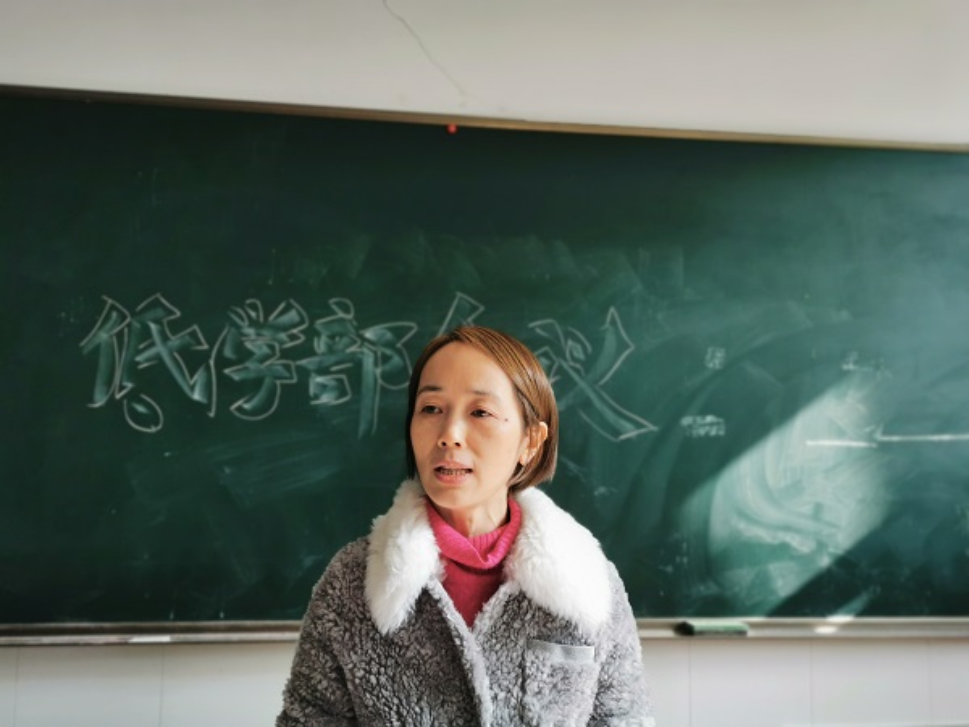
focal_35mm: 27
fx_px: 756
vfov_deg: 51.4
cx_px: 484
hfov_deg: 65.3
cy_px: 364
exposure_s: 1/128
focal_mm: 5.58
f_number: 1.8
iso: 50
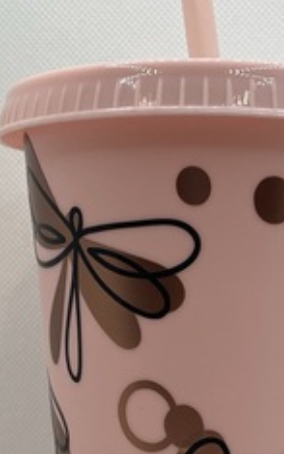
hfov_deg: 17.3
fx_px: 928
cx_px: 201
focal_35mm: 75
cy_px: 369
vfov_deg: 26.9
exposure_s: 1/100
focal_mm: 4.2
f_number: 1.6
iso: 80
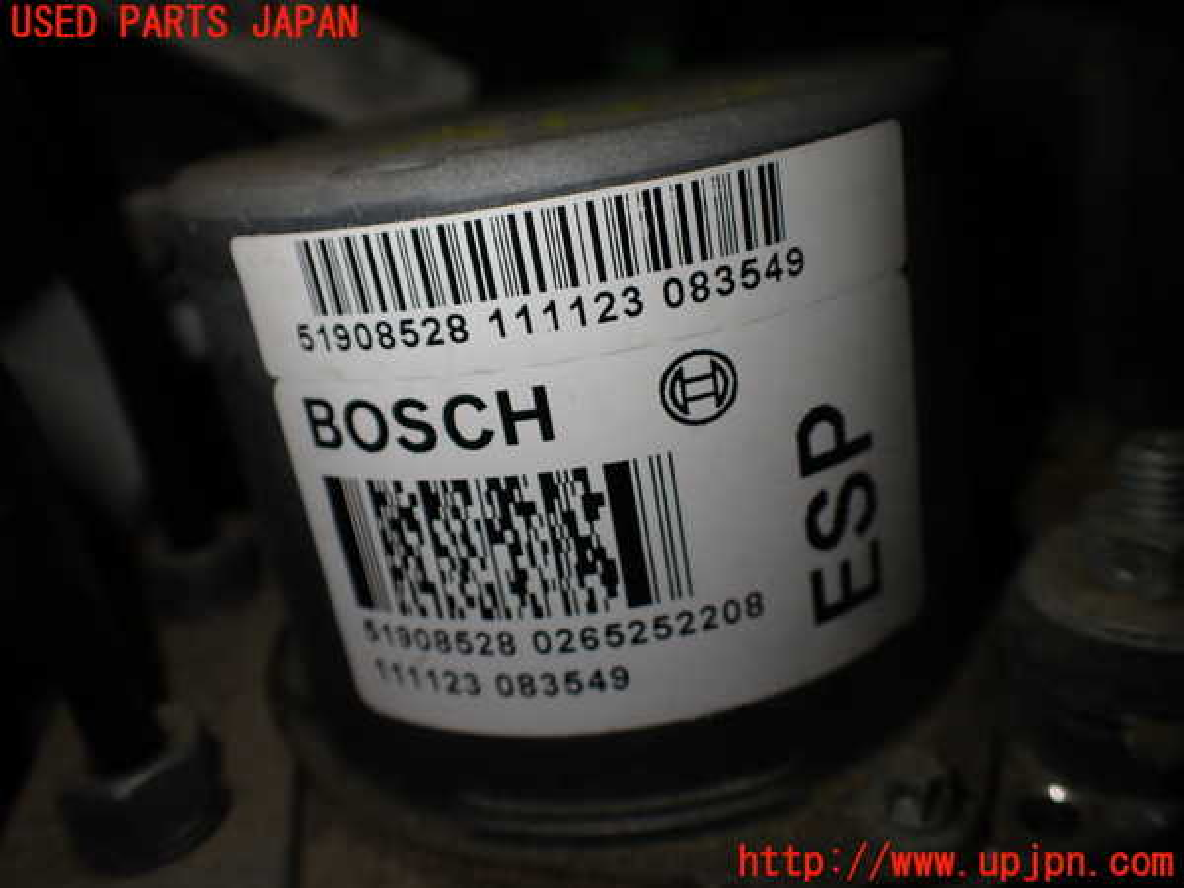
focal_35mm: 30
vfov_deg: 46.8
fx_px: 1026
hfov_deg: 60.0
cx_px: 592
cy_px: 444
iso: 100
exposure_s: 1/160
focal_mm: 5.4
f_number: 2.3
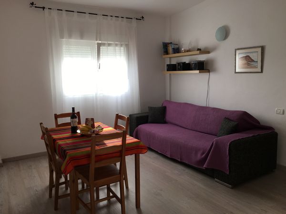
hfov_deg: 61.7
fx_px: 240
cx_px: 143
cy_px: 107
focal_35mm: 29
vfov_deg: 48.2
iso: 25
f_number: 2.2
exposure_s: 1/100
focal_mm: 4.15
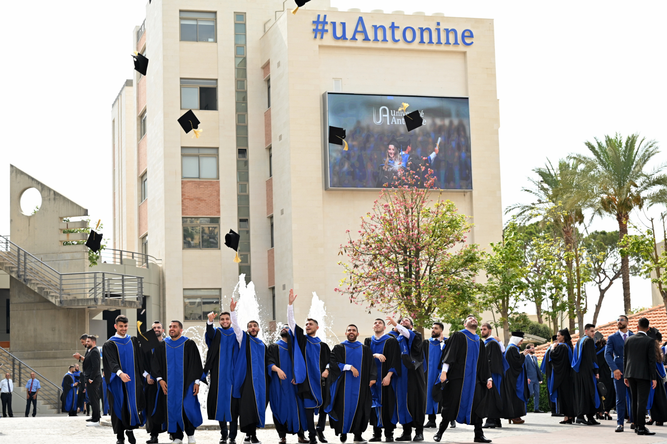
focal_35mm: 70
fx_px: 1296
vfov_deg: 19.4
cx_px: 334
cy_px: 222
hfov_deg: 28.9
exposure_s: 1/500
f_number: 6.3
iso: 320
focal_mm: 70
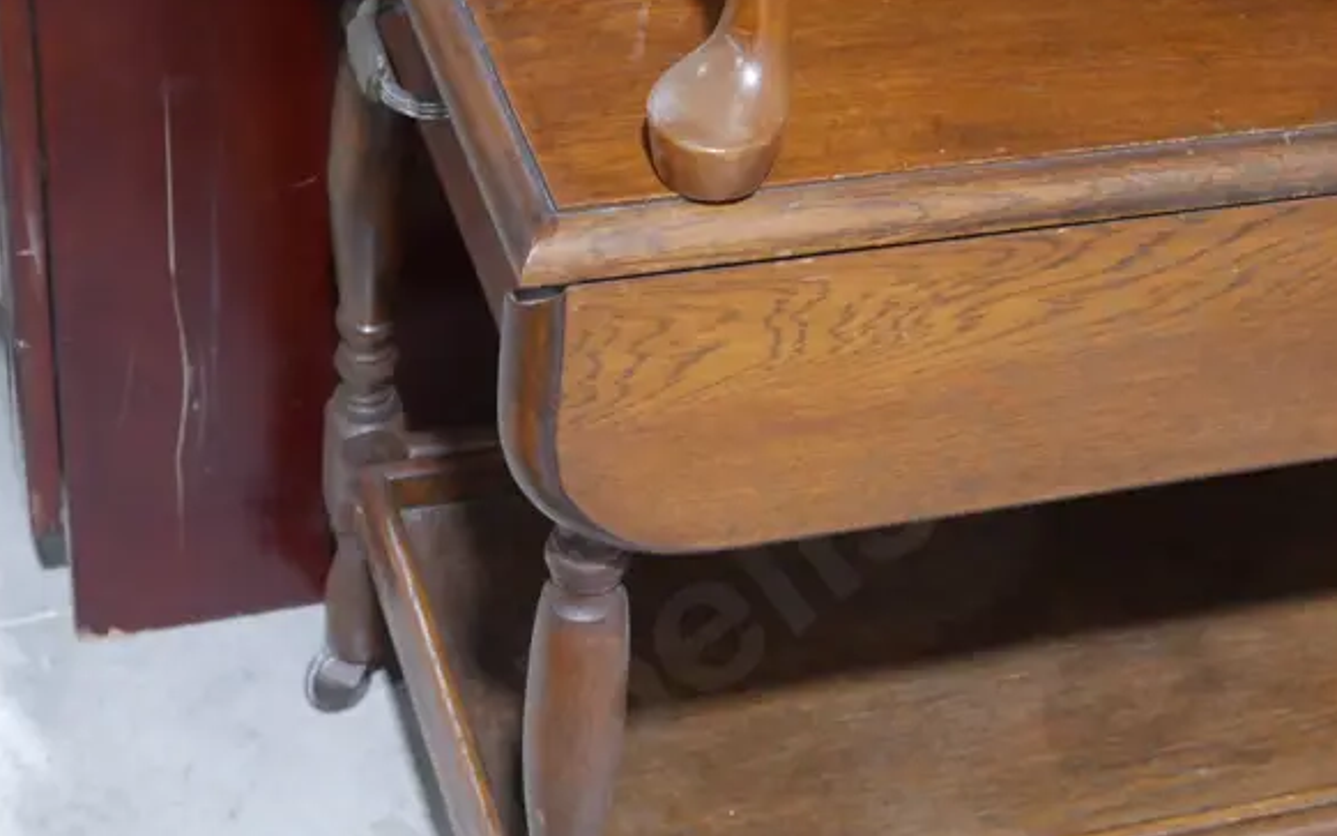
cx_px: 1075
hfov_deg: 23.7
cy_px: 358
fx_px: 3133
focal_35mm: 86
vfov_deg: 15.2
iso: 1600
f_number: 5.1
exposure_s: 1/60
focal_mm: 23
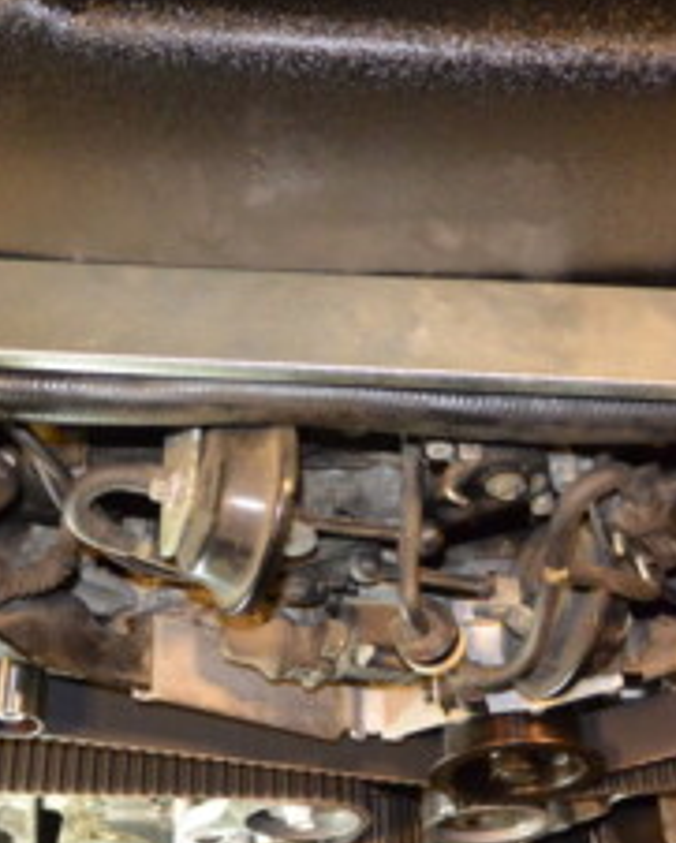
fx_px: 1300
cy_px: 427
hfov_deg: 29.1
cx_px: 293
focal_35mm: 52
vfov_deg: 36.0
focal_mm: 10
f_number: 3.5
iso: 900
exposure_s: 1/15
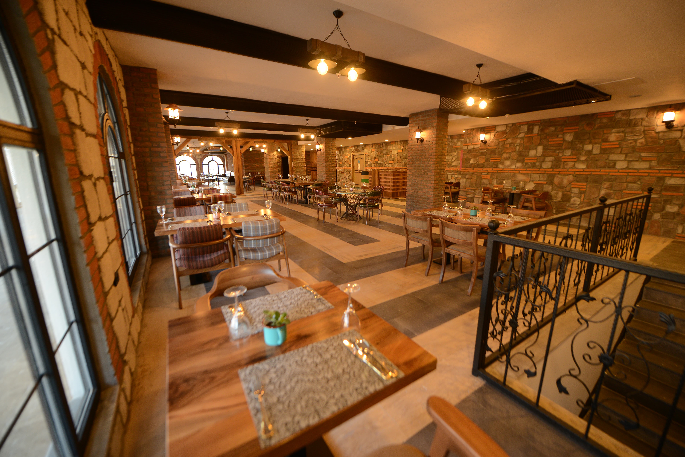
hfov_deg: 104.2
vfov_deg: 81.2
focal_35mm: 14
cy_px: 228
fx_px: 266
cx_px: 342
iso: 500
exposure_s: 1/40
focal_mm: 14
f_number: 2.8
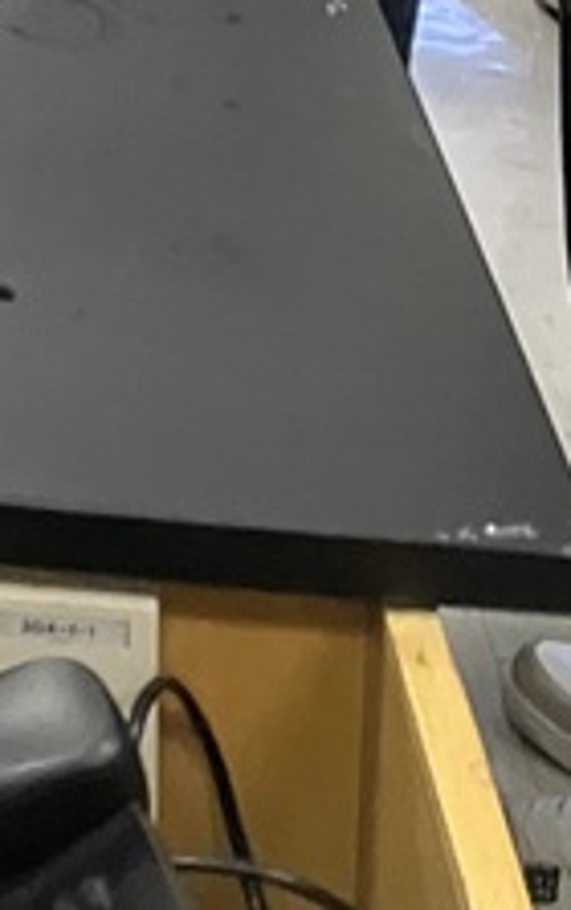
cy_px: -1102
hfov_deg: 8.6
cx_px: -934
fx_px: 3375
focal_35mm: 136
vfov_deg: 12.7
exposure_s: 1/60
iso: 200
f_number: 1.8
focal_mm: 3.99
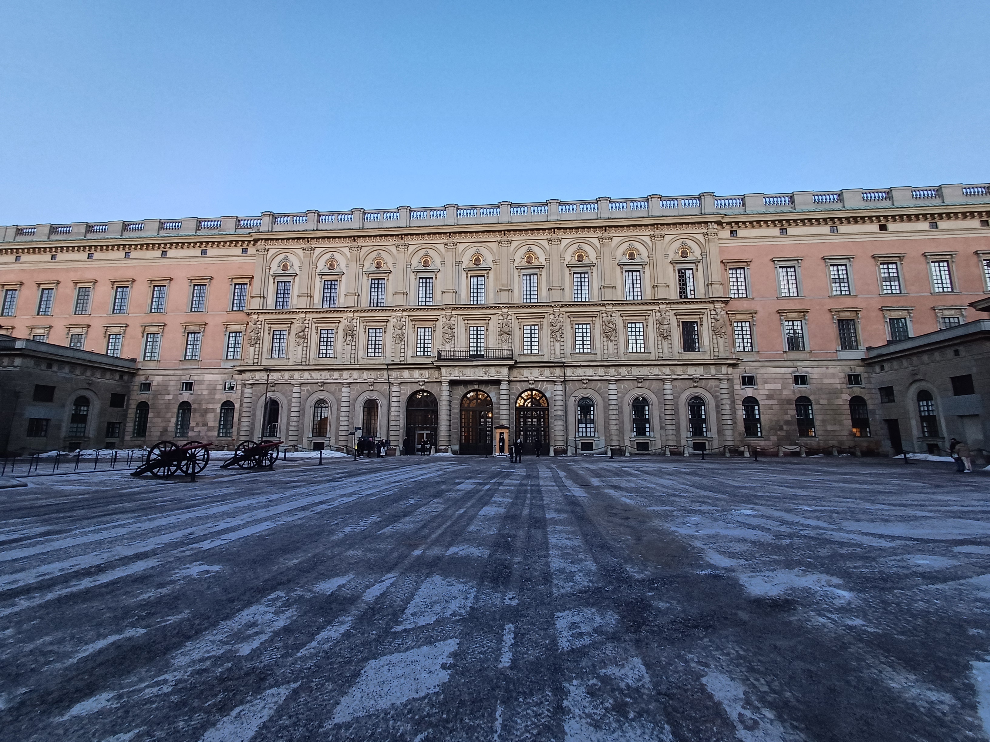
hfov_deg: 94.5
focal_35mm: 16
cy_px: 371
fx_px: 458
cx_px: 495
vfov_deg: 78.1
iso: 100
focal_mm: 1.64
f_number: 2.2
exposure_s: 1/50
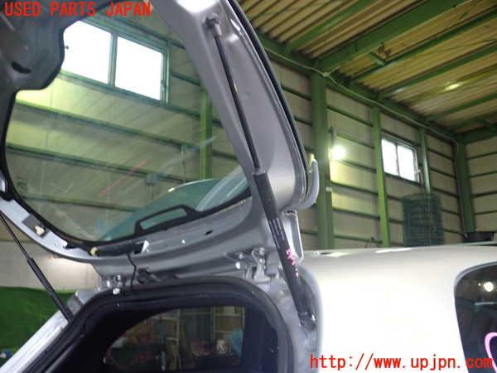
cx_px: 248
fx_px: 431
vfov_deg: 46.8
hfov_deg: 60.0
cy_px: 186
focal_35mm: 30
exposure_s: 1/50
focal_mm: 5.4
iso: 500
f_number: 2.3
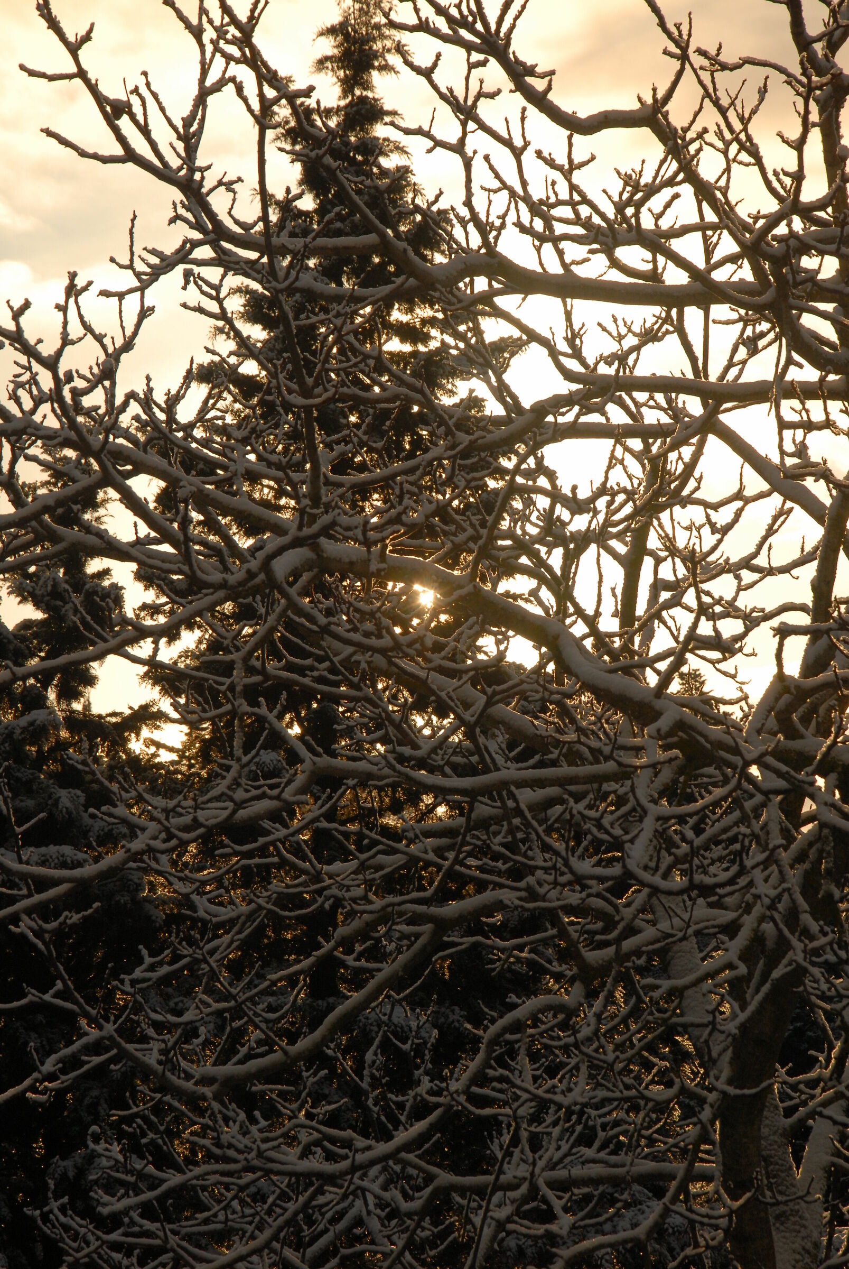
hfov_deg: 10.2
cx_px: 424
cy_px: 634
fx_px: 4761
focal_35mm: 135
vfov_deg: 15.2
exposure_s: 1/500
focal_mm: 90
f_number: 11
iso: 250
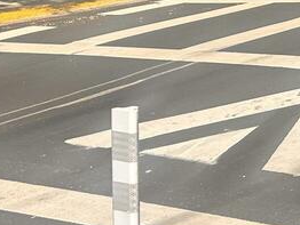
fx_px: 1032
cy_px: -35
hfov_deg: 14.9
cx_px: 494
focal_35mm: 119
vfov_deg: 12.2
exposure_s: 1/2762
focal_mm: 5.7
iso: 50
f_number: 1.5
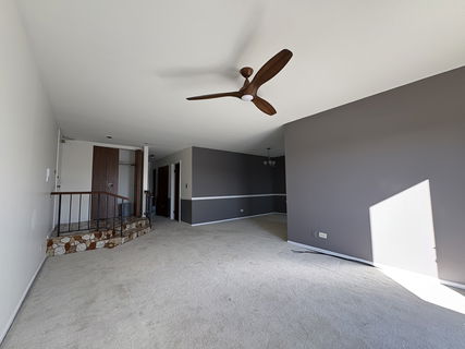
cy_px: 174
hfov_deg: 102.1
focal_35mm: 14
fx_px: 188
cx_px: 232
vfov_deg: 85.6
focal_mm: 2.22
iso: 80
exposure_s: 1/99
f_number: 2.2
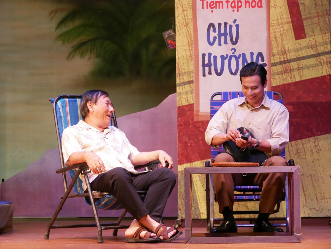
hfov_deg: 15.4
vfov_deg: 11.6
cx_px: 166
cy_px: 124
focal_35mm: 128
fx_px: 1225
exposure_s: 1/125
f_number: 5.7
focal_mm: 64
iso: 640
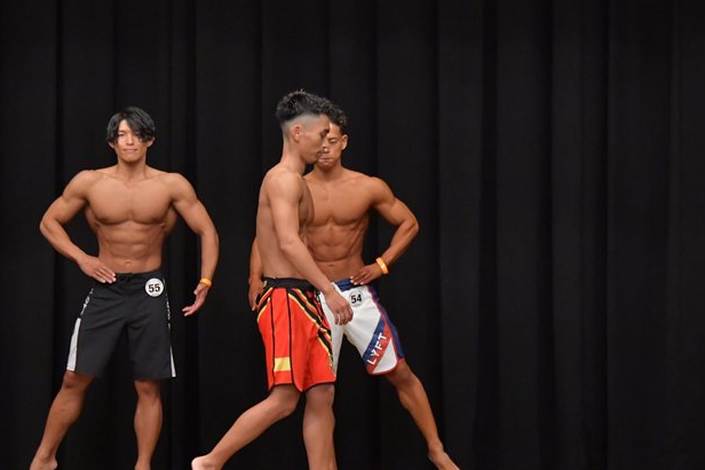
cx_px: 320
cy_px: 284
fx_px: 4971
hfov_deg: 8.1
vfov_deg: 5.4
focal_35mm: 254
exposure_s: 1/400
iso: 6400
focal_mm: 135
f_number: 5.6
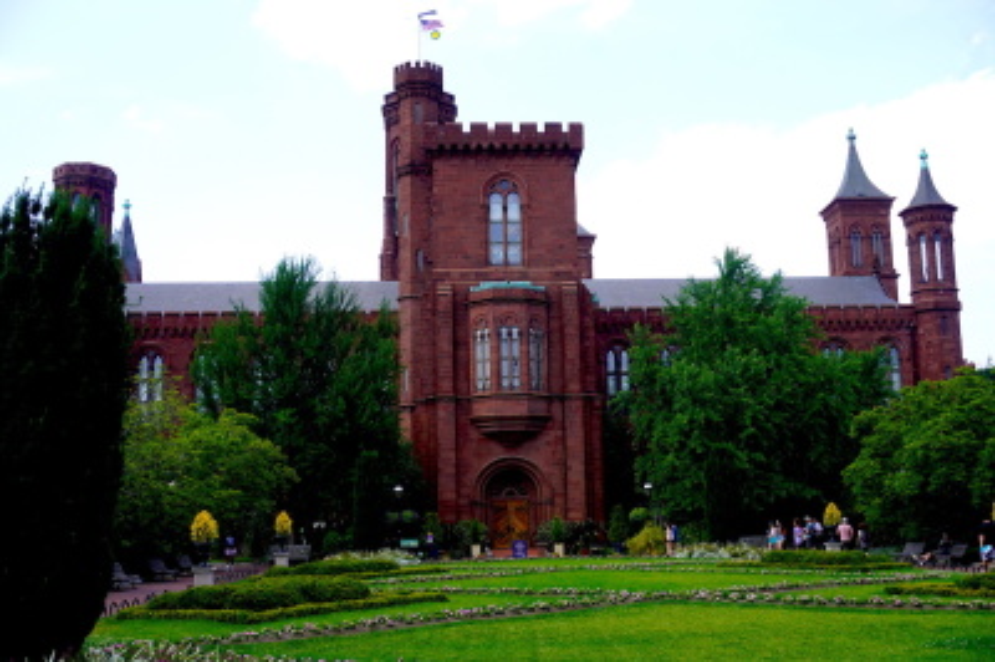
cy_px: 331
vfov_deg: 31.8
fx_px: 1160
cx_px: 498
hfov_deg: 46.4
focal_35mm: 42
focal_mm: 28
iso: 100
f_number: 9
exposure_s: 1/100
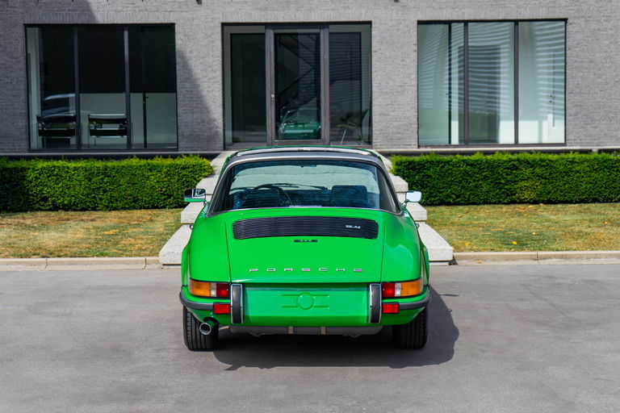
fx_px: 1205
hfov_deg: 28.8
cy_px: 206
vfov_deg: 19.5
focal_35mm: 70
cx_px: 310
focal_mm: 70
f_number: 6.3
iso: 50
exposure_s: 1/125
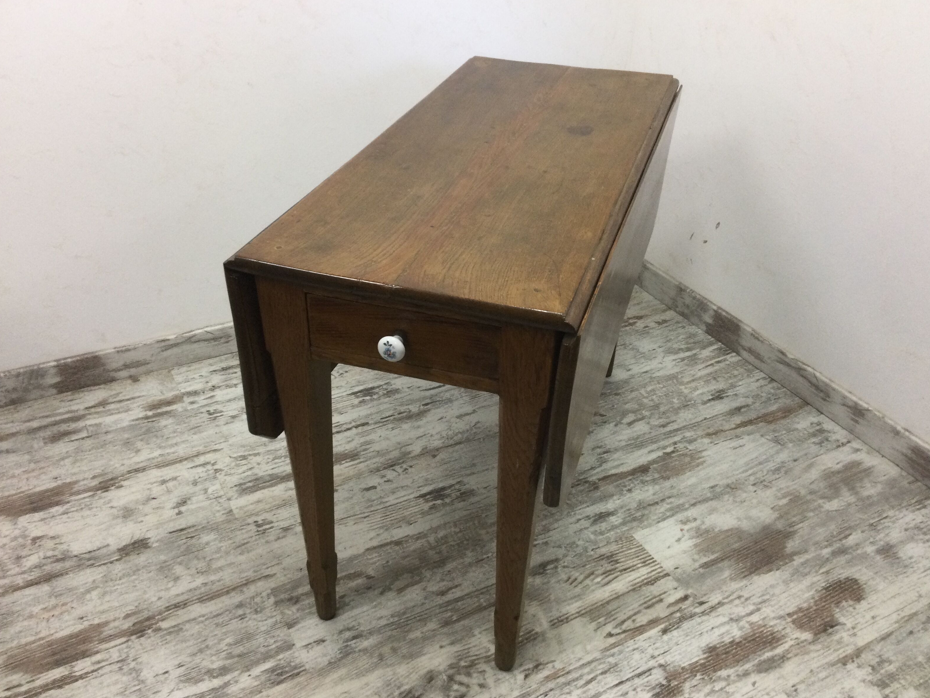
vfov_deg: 44.2
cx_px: 477
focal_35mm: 32
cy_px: 354
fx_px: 860
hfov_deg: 56.8
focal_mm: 3.3
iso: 80
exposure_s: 1/33
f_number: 2.4
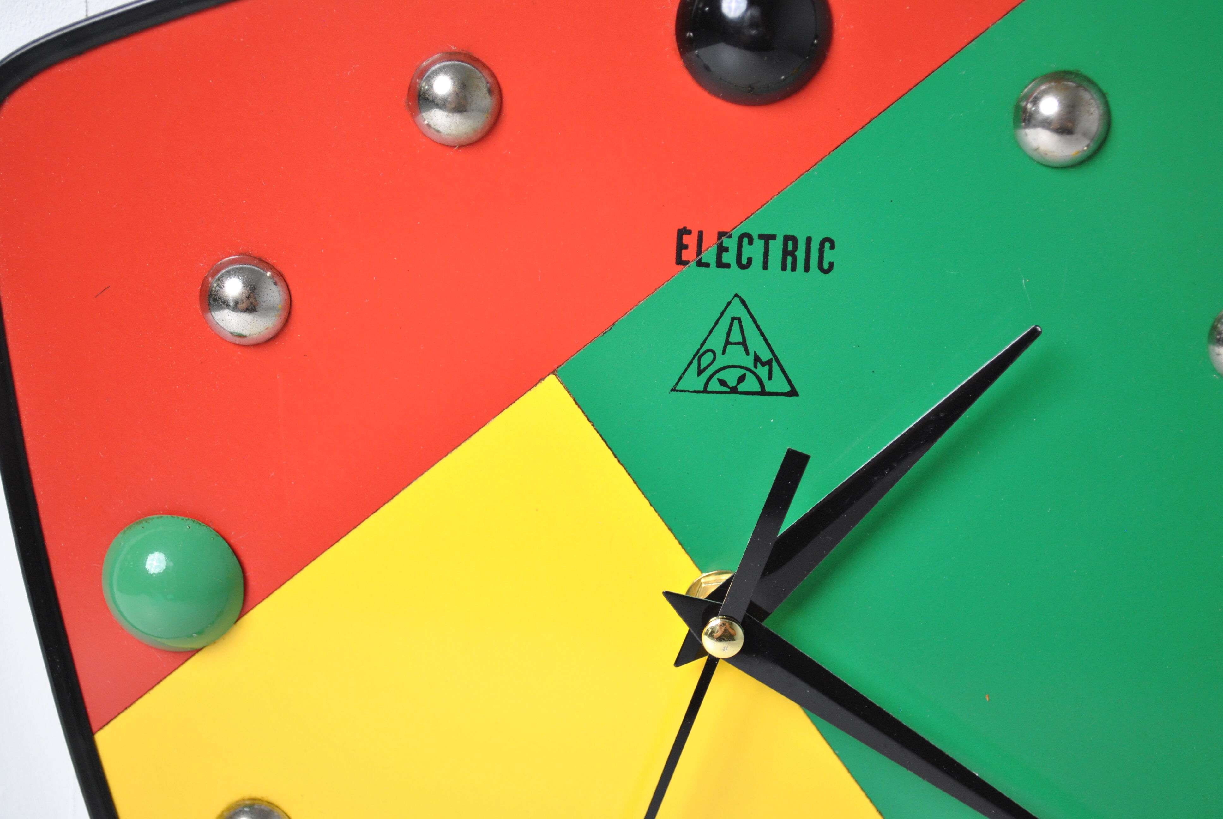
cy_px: 410
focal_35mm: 57
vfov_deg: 23.8
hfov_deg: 35.0
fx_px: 1939
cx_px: 612
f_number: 5
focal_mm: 38
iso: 280
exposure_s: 1/30
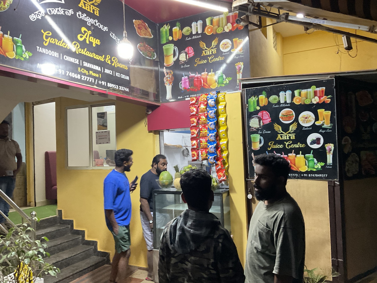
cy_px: 142
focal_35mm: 29
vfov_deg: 48.2
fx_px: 316
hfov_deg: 61.7
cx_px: 188
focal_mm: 3
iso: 250
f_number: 1.8
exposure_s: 1/50
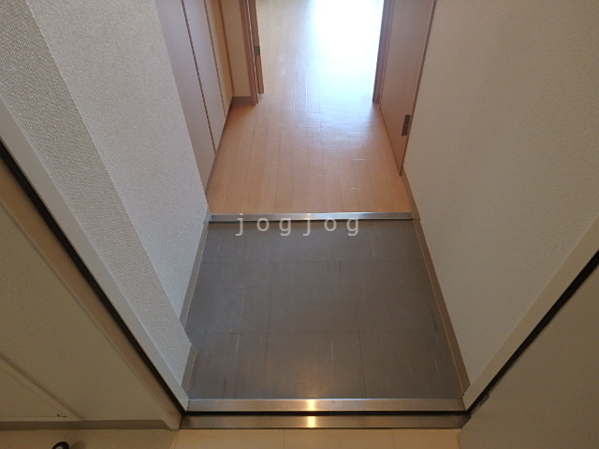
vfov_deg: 63.4
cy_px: 224
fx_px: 363
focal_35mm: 21
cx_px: 300
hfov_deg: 79.0
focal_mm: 3.7
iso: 250
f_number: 3.5
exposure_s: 1/30
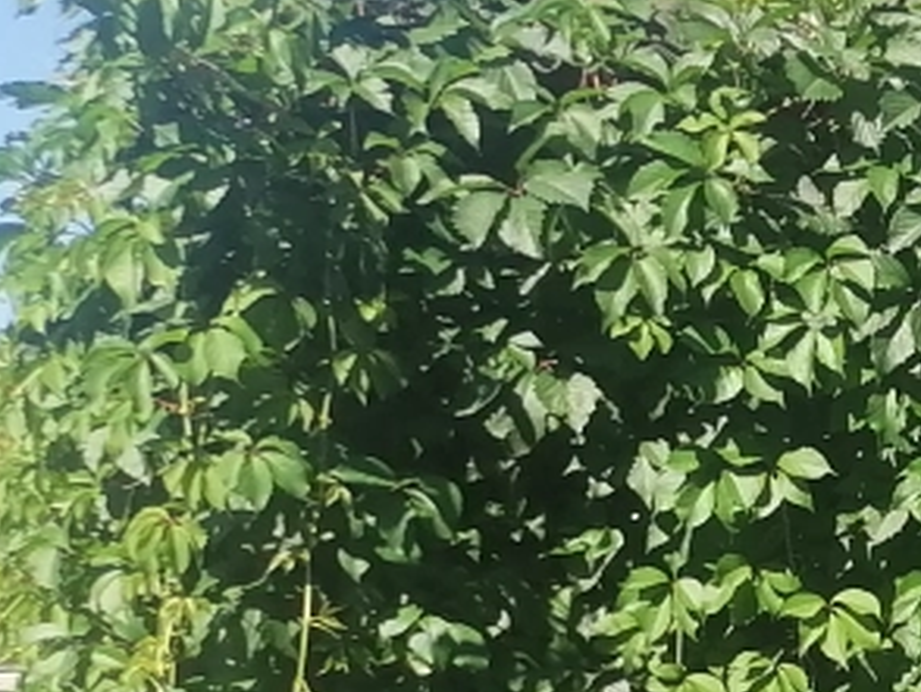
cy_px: 612
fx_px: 3062
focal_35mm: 115
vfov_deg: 12.8
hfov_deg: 14.2
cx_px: 1870
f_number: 1.8
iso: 50
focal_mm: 5.3
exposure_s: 1/840
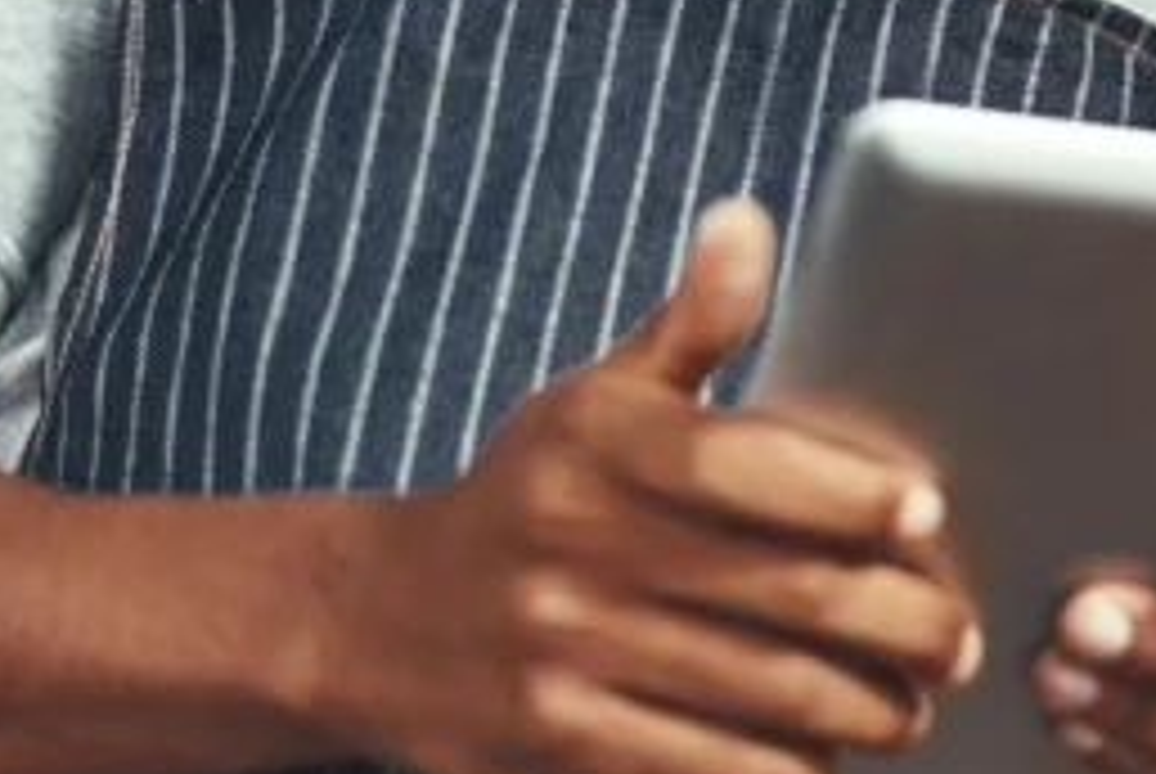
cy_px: -326
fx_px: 6397
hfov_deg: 10.1
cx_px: 1462
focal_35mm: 199
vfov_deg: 6.8
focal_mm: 50
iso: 160
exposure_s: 1/160
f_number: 2
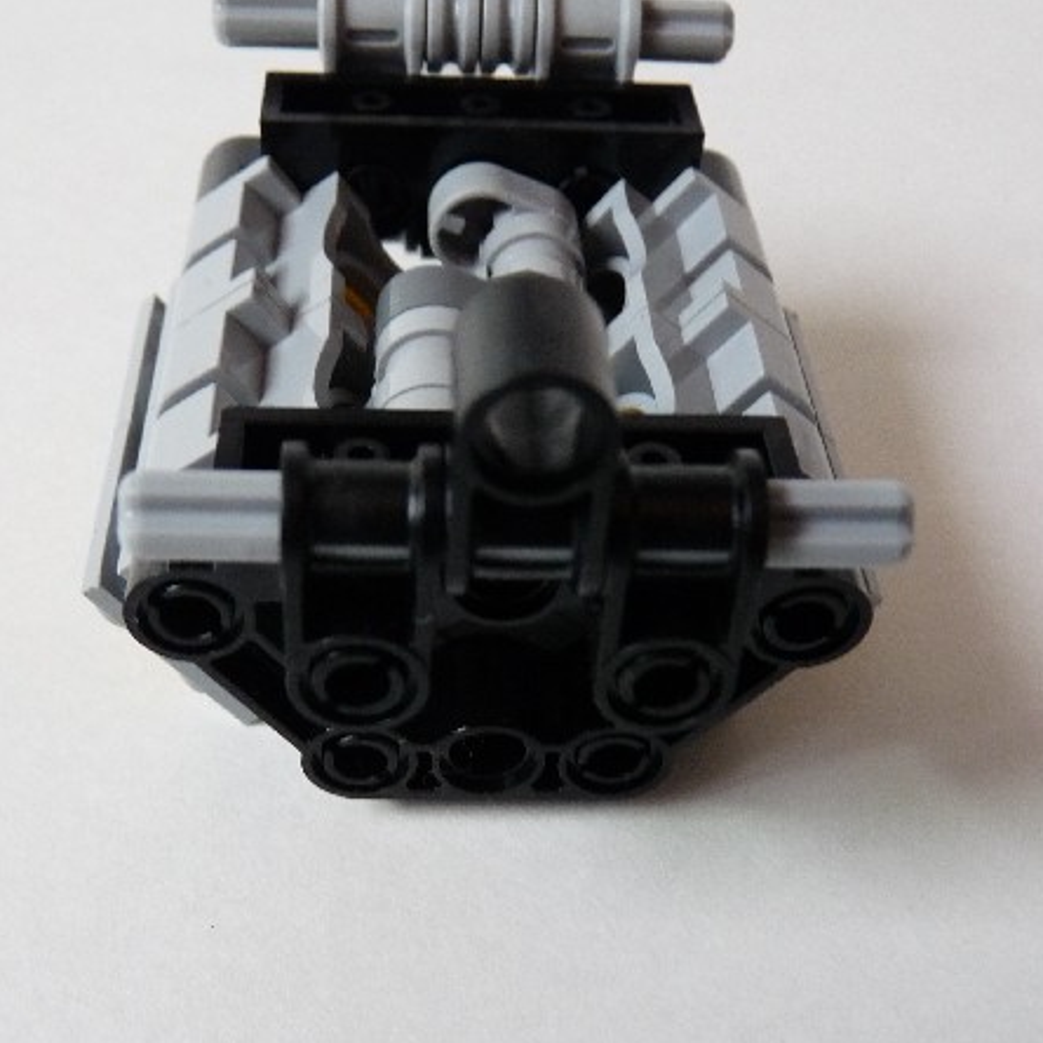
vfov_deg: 38.9
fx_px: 1466
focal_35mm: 43
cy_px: 644
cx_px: 465
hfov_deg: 39.1
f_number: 2.8
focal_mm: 4.8
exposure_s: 1/30
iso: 250
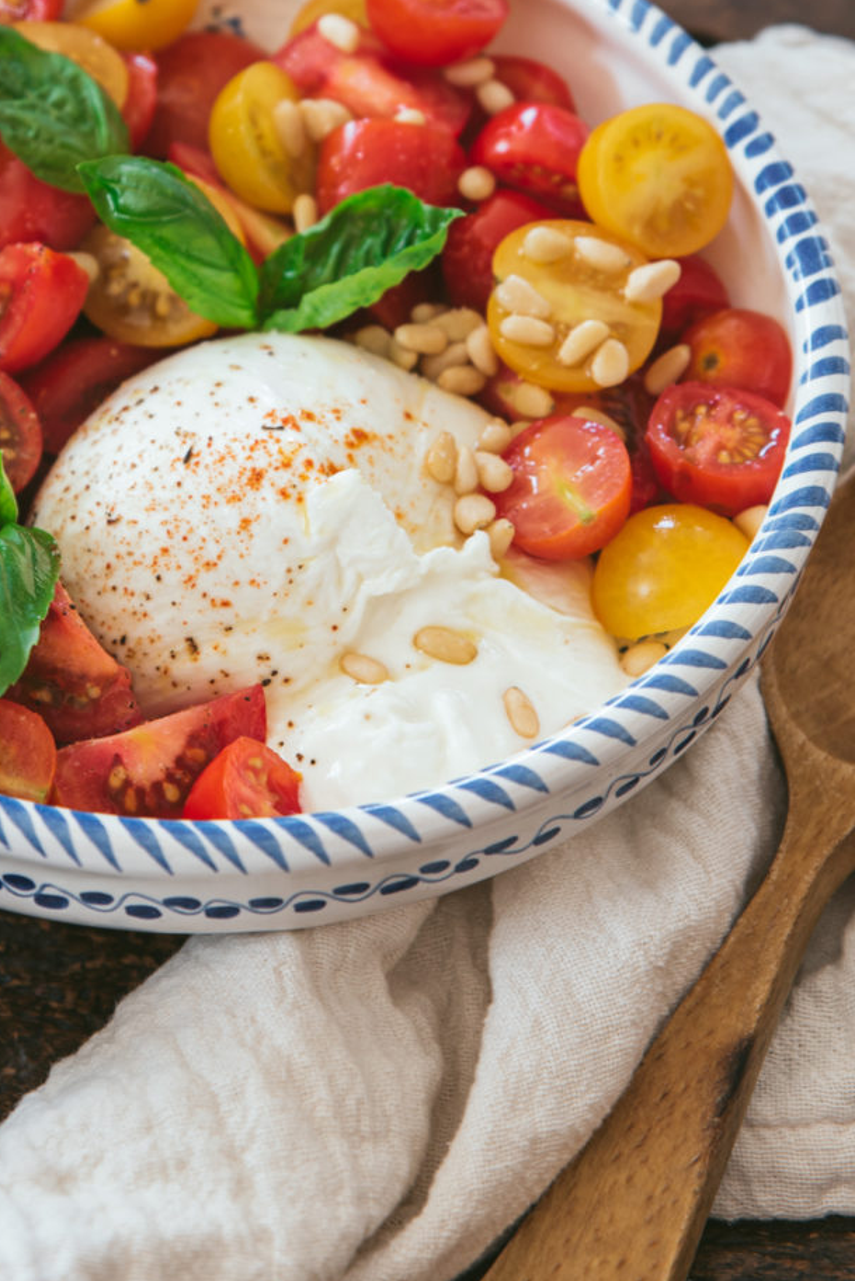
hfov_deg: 8.7
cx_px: 186
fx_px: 5591
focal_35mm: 157
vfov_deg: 13.0
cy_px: 342
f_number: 3.5
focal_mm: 70
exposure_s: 1/20
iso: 100
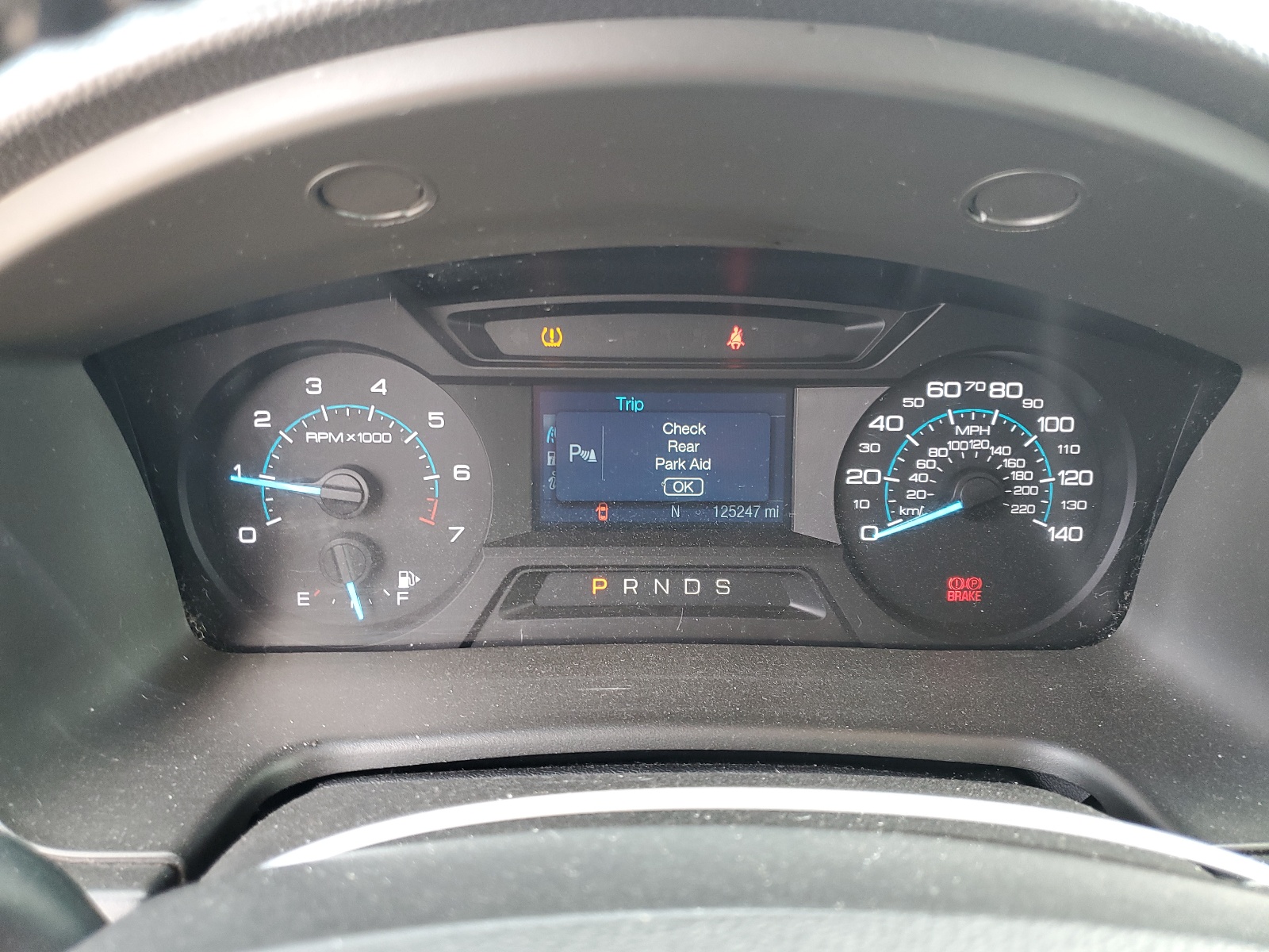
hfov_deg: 67.3
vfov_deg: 53.1
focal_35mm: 26
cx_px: 634
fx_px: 953
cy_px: 476
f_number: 1.5
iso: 86
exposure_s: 1/60.2
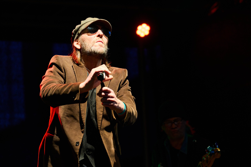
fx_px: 1164
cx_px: 126
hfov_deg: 12.3
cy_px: 84
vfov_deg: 8.2
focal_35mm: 167
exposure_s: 1/320
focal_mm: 167
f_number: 4
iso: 8000
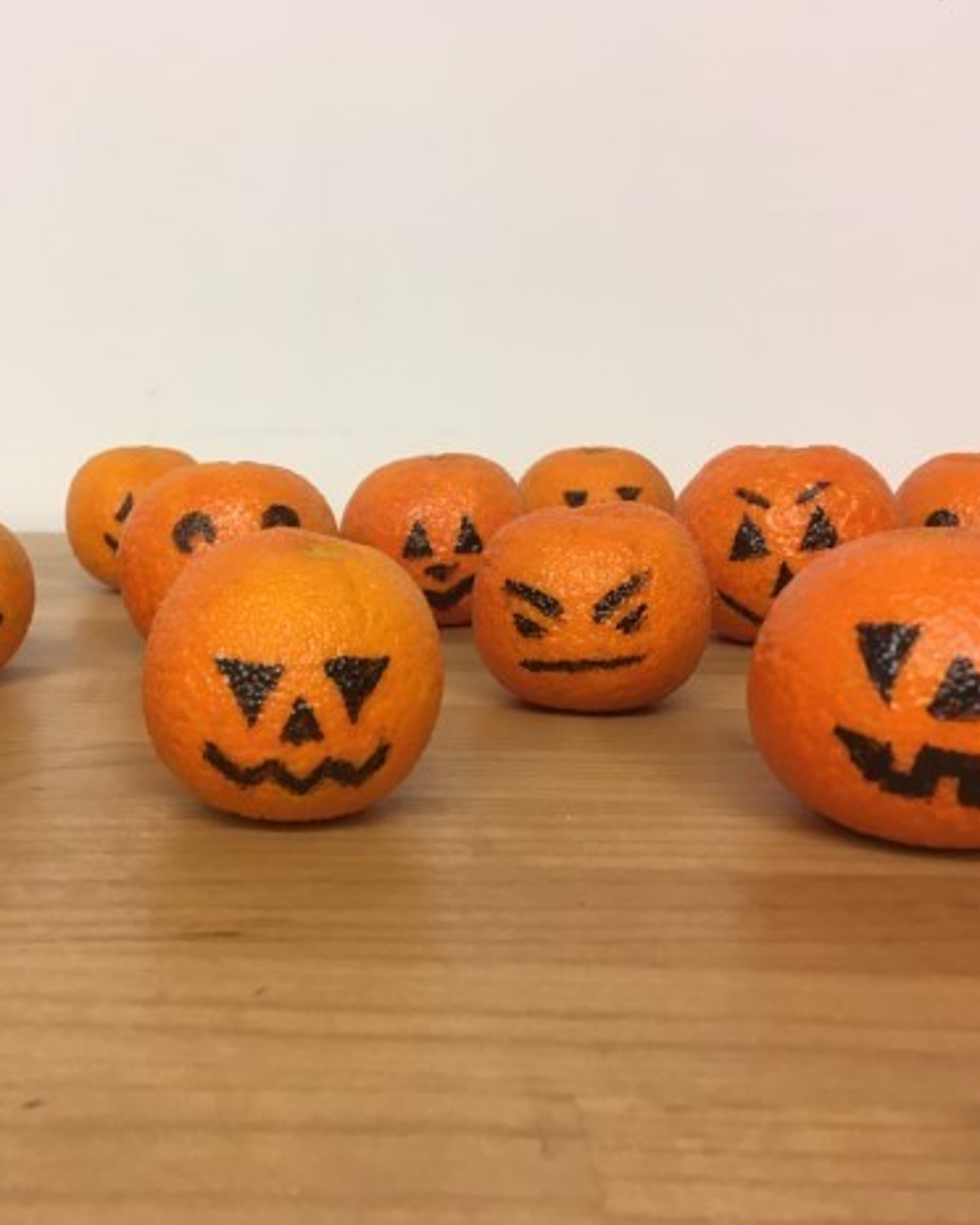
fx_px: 1414
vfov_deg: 46.8
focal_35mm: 39
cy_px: 609
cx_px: 324
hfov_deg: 37.8
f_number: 2.2
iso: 100
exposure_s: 1/33
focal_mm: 4.15
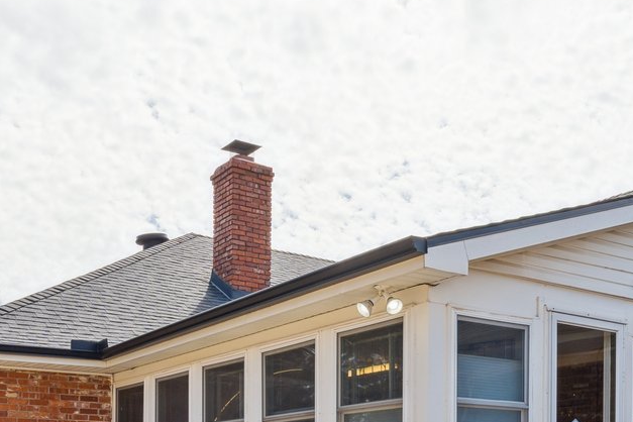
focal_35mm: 50
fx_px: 879
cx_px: 338
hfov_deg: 39.6
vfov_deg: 24.9
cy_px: 480
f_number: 10
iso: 200
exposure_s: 1/500
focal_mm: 15.3
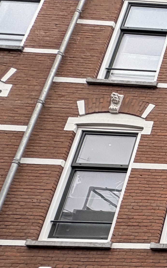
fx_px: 393
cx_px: 409
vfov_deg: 33.2
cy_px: 288
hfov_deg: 14.5
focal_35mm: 54
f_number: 2.2
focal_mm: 2.22
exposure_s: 1/99
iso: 100
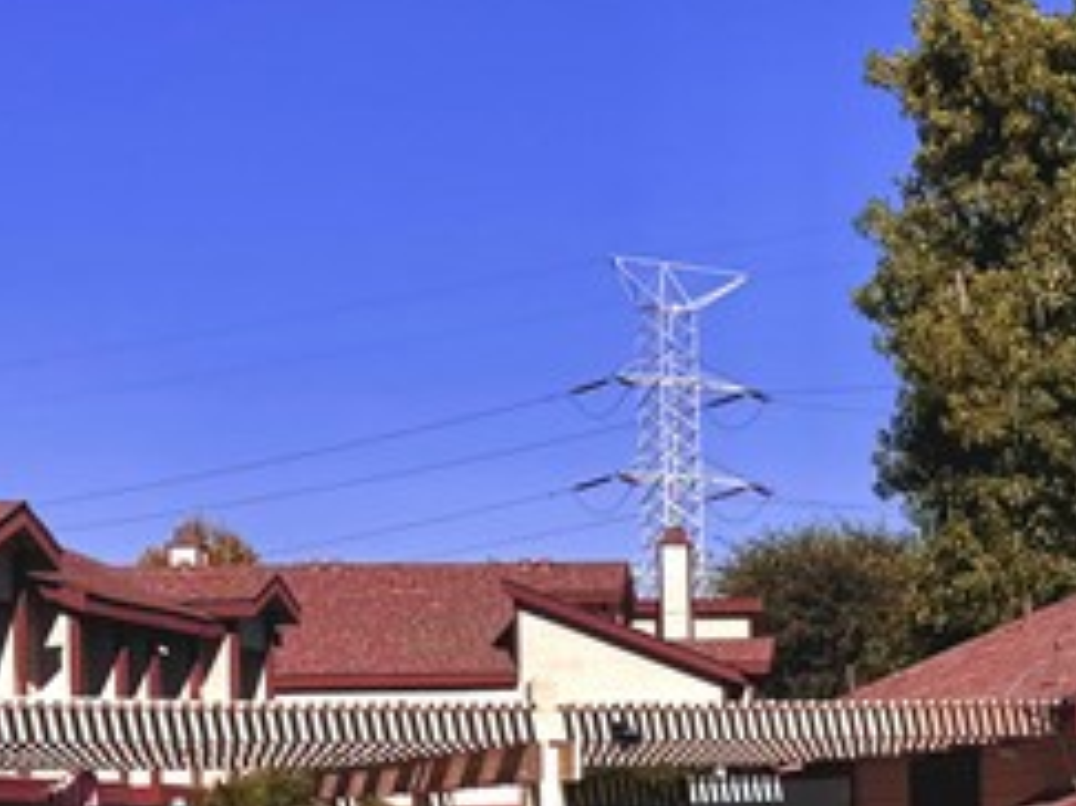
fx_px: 3138
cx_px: 1399
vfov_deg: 14.5
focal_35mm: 101
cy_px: 748
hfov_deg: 18.2
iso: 80
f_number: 1.78
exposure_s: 1/9009
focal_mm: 6.76
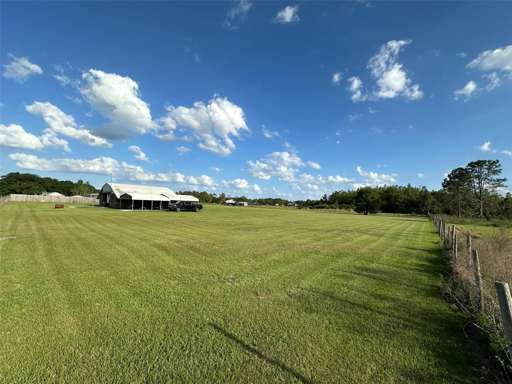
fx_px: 207
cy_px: 192
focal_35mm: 14
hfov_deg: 102.1
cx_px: 256
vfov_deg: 85.7
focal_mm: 2.22
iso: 40
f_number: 2.2
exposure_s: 1/2353
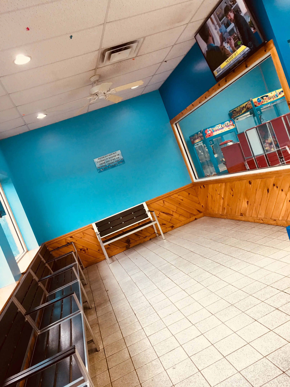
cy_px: 194
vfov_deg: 61.7
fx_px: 324
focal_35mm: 29
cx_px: 145
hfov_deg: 48.2
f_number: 2.2
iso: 40
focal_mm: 4.15
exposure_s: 1/30
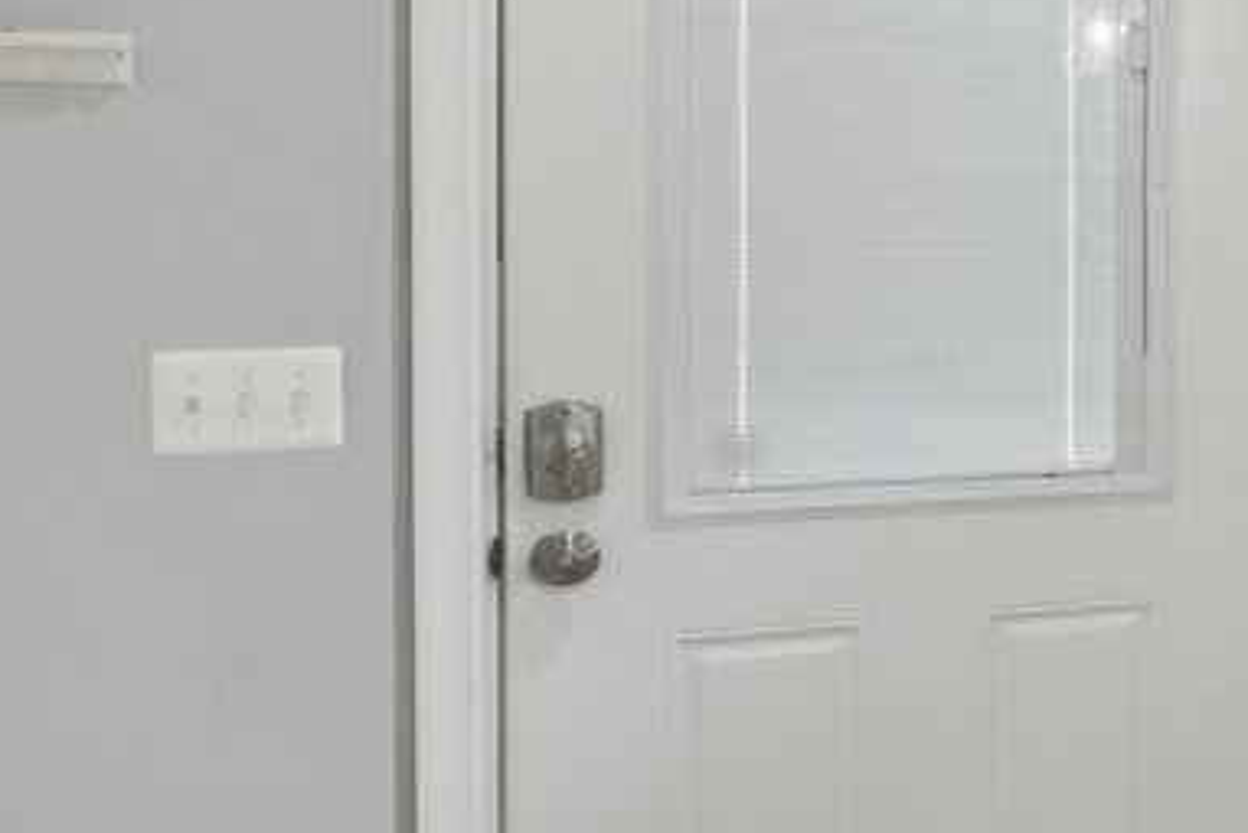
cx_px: 3055
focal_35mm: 75
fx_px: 2601
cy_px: 270
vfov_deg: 18.1
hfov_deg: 14.8
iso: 250
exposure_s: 1/15
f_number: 8
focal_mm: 14
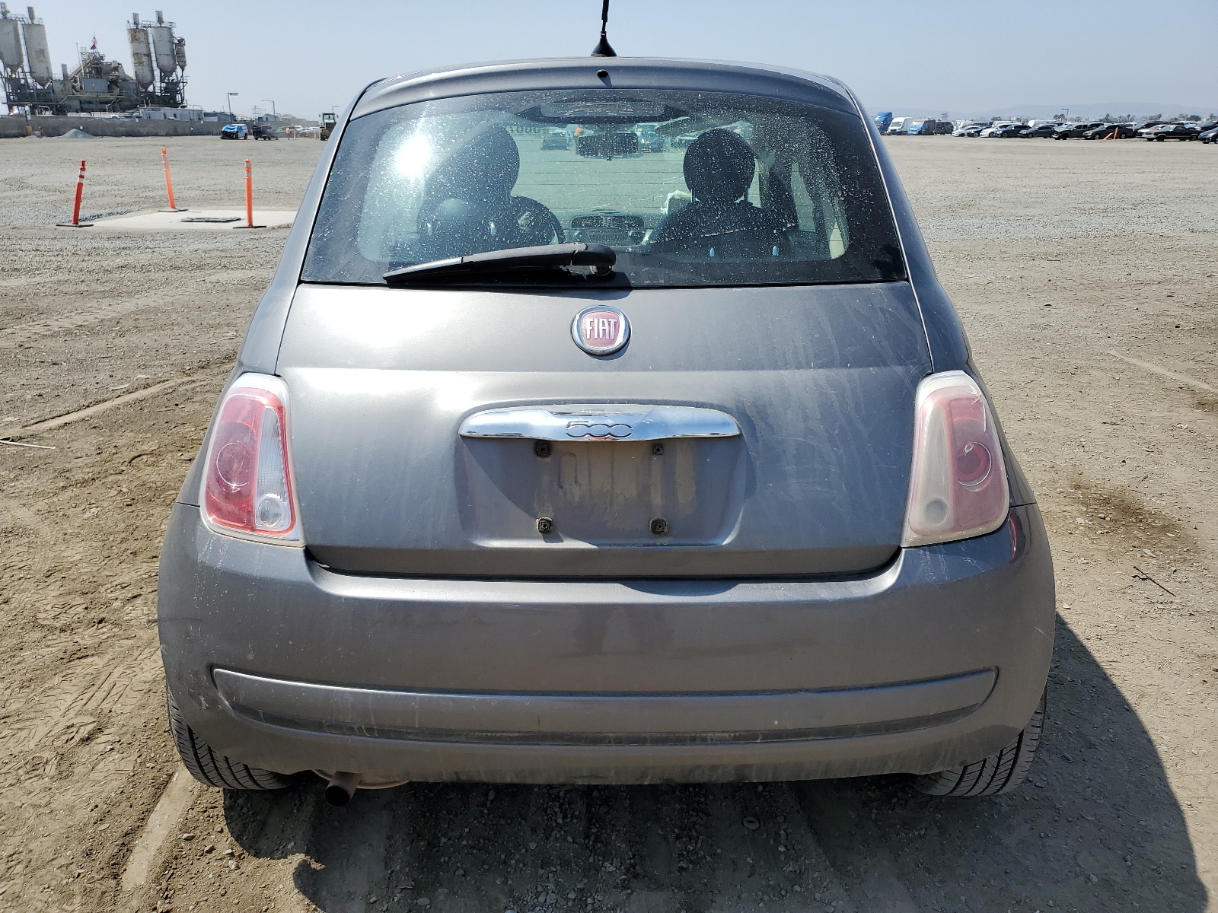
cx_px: 609
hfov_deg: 67.3
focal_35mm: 26
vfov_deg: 53.1
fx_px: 915
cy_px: 456
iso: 50
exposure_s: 1/3333
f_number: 1.5
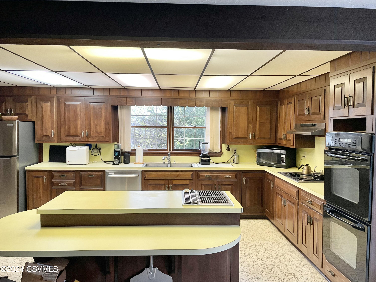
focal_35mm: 26
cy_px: 141
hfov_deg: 67.3
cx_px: 188
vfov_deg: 53.1
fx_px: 282
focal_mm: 4.2
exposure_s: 1/60
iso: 100
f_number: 1.6
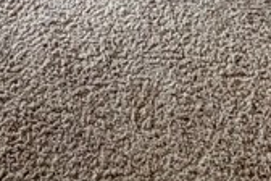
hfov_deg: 22.7
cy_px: -396
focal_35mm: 89
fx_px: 670
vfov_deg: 10.1
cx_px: 77
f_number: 2.2
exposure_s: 1/60
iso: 320
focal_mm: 2.22
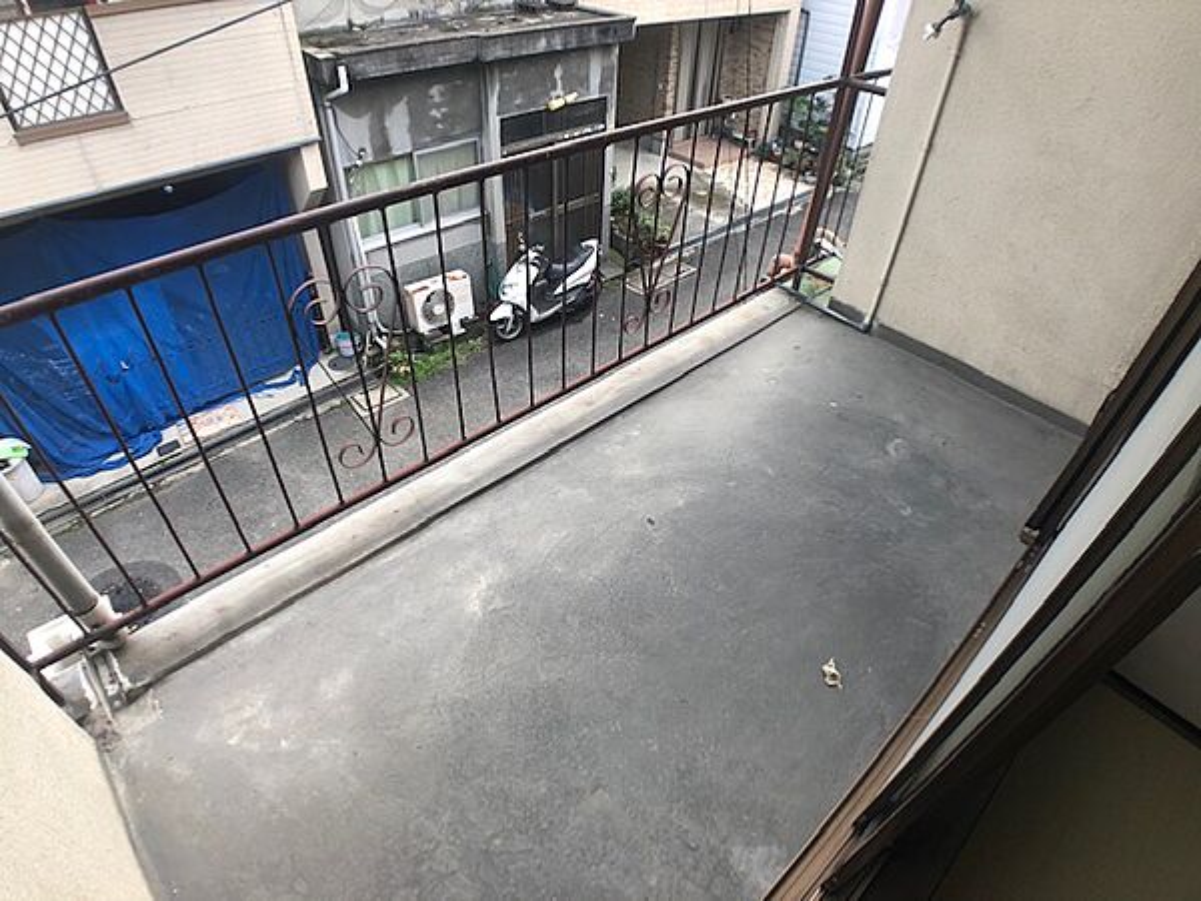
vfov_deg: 49.7
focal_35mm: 28
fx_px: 971
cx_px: 600
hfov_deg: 63.4
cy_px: 450
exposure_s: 1/120
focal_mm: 4
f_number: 1.8
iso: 25
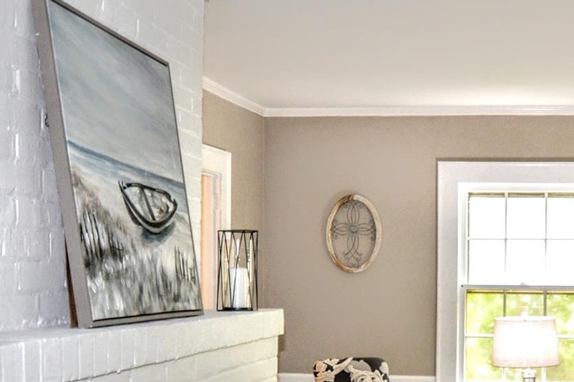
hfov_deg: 32.8
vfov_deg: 22.7
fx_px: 940
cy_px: 298
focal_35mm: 59
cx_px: 479
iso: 560
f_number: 2.8
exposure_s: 1/60
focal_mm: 16
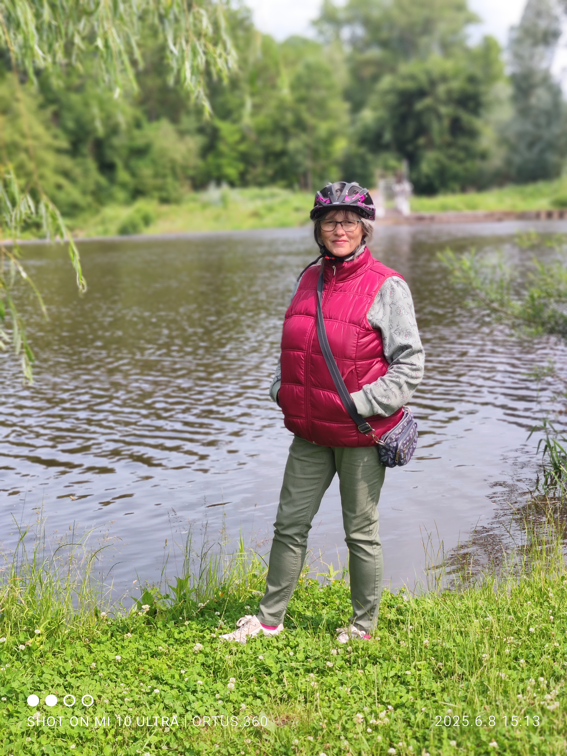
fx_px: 1092
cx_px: 284
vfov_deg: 38.2
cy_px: 378
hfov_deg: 29.1
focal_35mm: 50
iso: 50
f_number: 2
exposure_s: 1/1208
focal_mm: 8.16
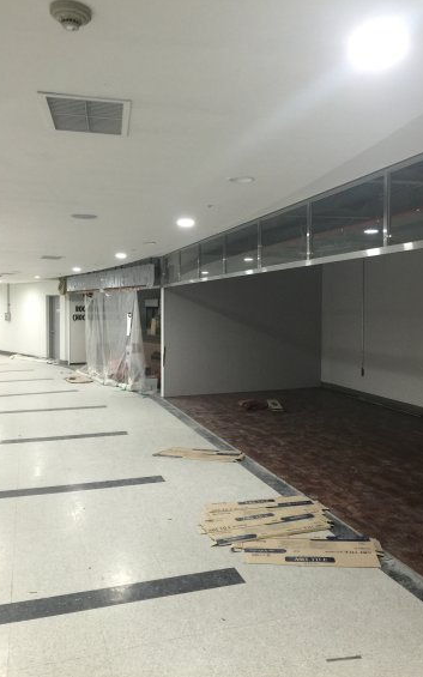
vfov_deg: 61.2
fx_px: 572
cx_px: 245
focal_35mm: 31
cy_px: 337
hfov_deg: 40.5
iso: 80
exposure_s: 1/15
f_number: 2.2
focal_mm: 4.15
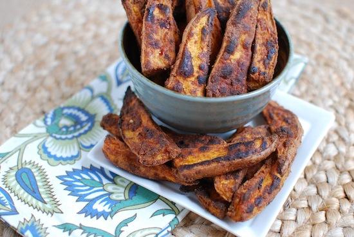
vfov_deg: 25.8
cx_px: 177
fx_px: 517
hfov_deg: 37.8
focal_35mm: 52
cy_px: 118
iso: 200
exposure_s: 1/100
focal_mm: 35
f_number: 3.2
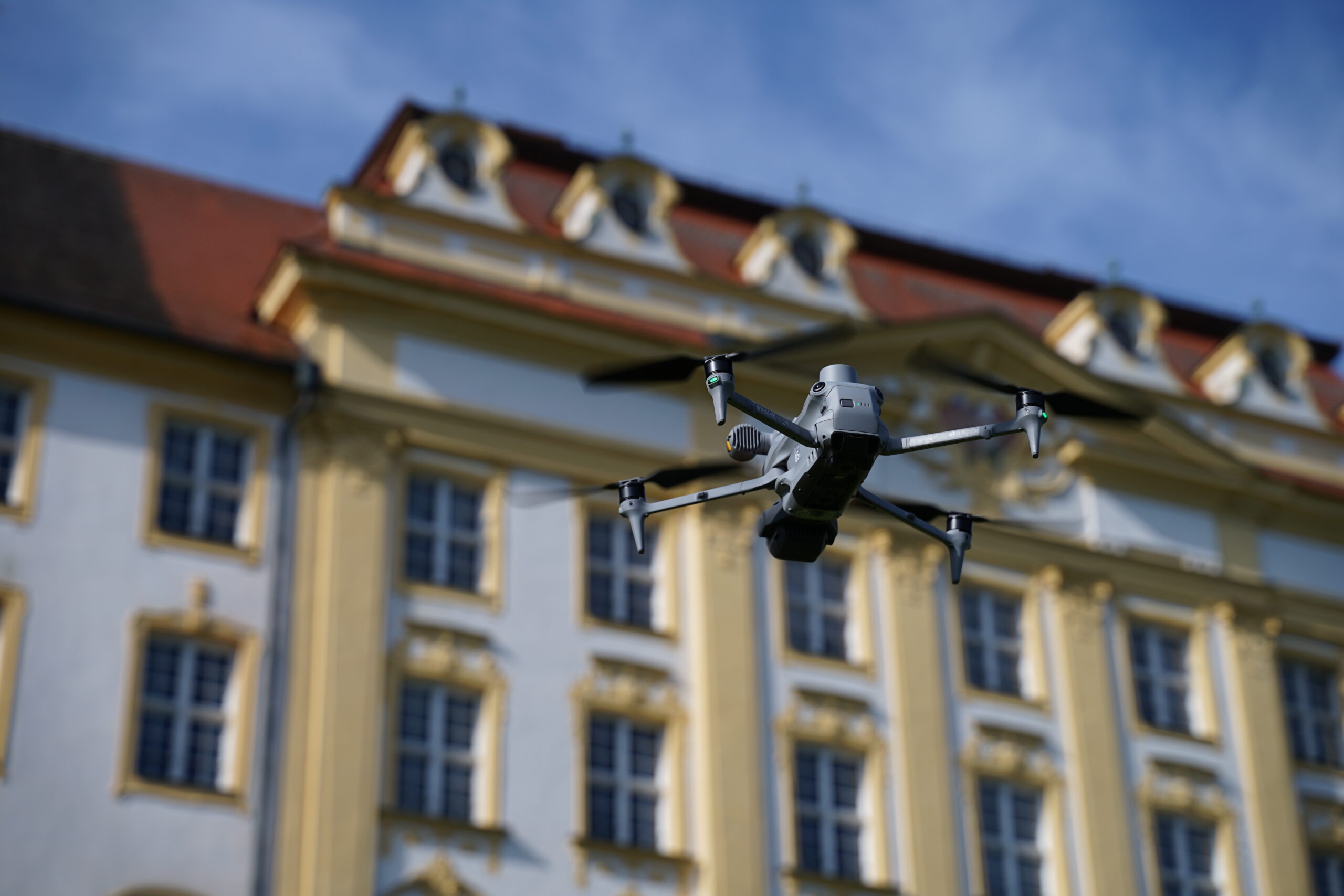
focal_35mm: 75
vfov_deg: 18.2
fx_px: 2800
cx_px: 672
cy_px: 448
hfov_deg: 27.0
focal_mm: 75
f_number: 4.5
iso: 100
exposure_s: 1/1000
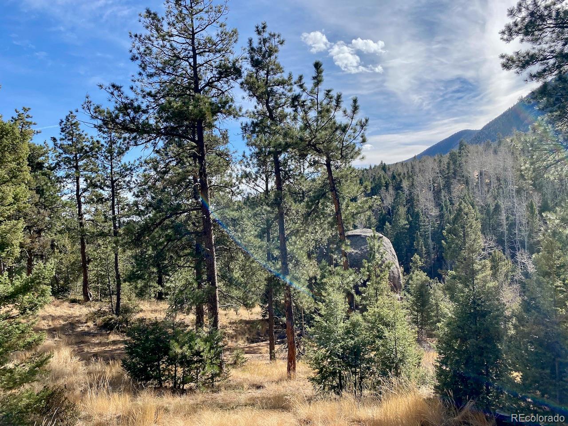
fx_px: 427
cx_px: 284
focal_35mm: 26
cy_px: 213
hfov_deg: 67.3
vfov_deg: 53.1
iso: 32
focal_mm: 4.25
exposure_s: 1/2268
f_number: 1.8
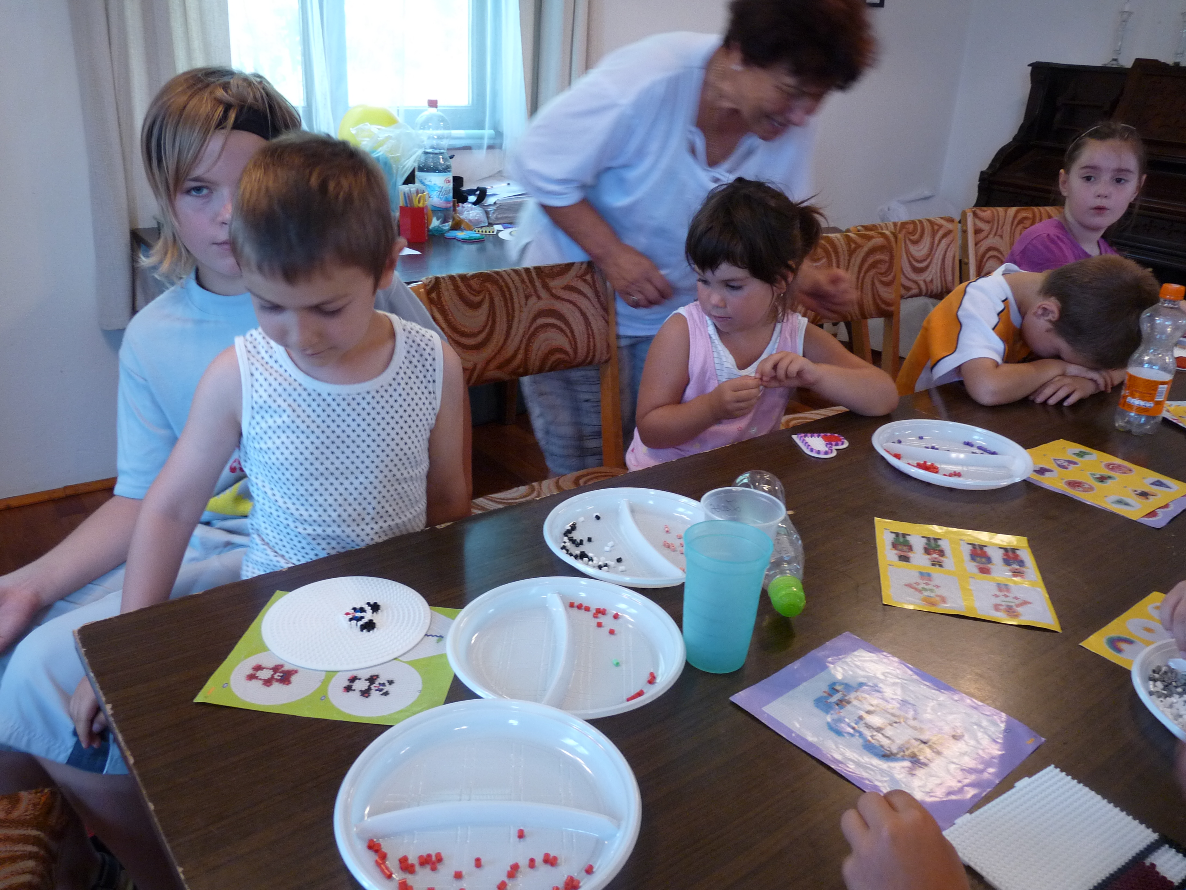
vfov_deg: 51.4
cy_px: 445
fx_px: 925
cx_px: 593
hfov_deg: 65.3
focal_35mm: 27
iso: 250
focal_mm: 4.8
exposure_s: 1/30
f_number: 2.8
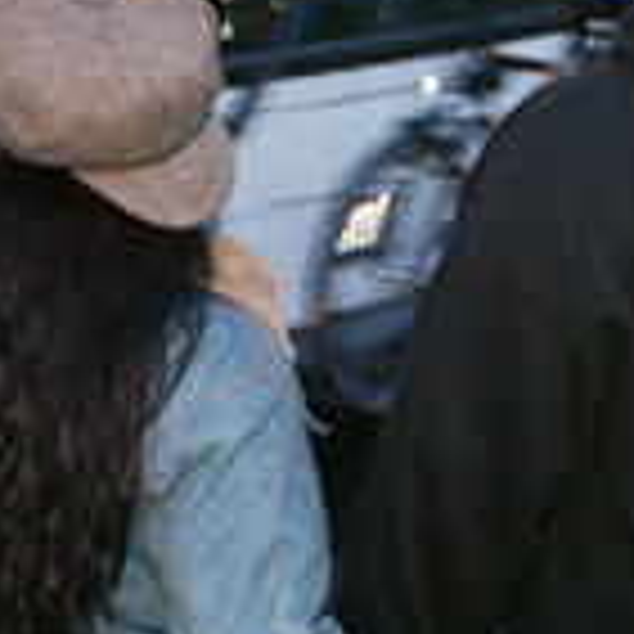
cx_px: 335
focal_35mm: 117
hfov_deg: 14.9
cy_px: -121
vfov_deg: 14.4
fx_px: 2424
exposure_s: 1/60
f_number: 5.6
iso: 400
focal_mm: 24
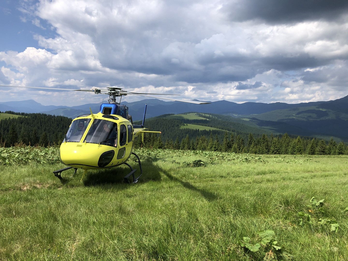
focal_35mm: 28
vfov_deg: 49.7
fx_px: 281
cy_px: 130
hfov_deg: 63.4
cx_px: 174
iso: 20
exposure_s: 1/2825
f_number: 1.8
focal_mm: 3.99
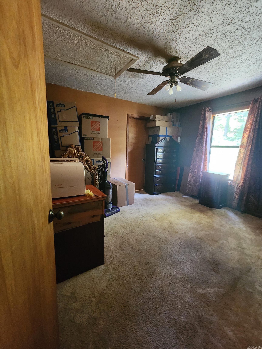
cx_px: 131
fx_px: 131
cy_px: 174
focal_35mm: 13
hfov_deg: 89.9
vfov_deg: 106.2
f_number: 2.2
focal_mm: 2.2
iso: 800
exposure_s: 1/24
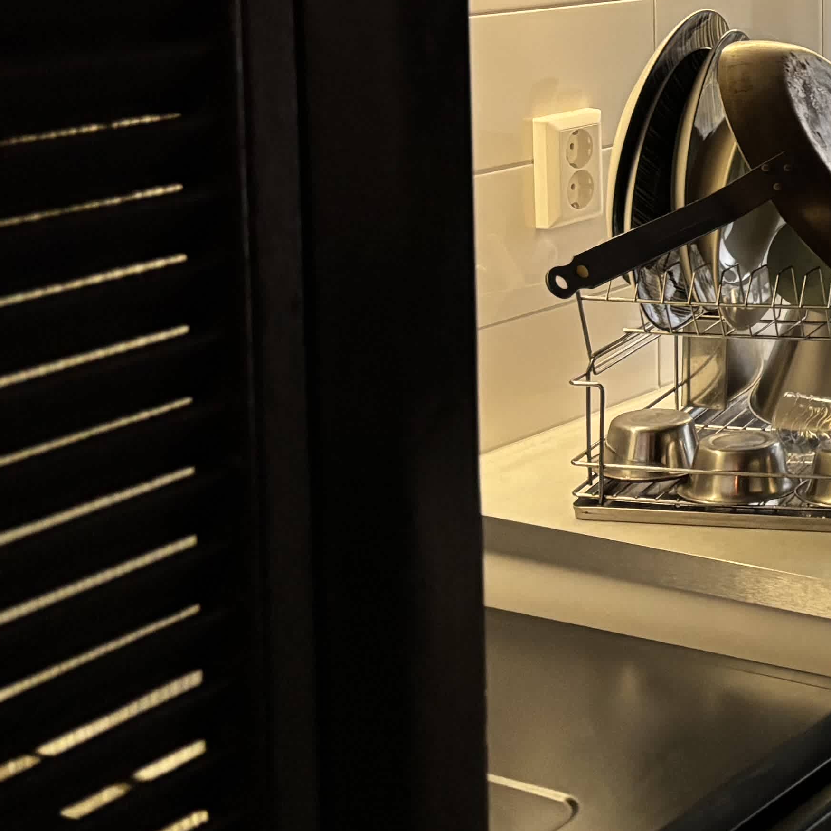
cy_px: -8
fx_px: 2037
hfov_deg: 19.9
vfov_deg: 22.2
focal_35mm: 75
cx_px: 1250
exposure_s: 1/50
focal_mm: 6
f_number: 1.6
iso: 320
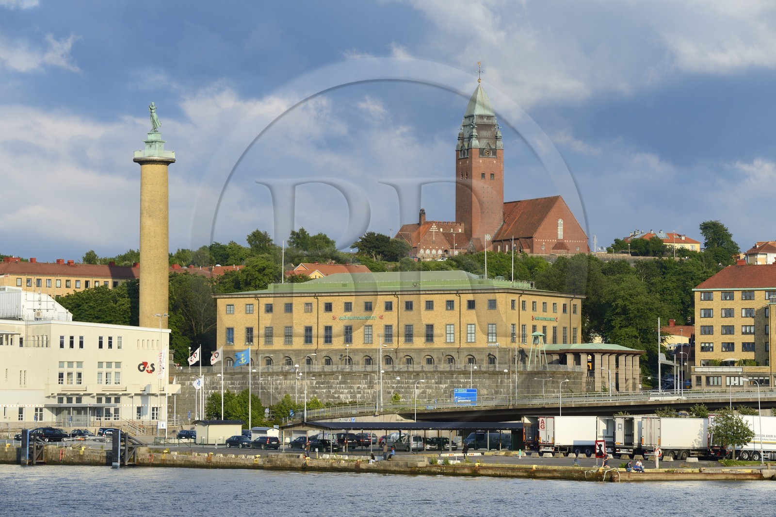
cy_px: 258
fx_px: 2908
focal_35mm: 135
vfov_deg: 10.1
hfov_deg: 15.2
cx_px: 388
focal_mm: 135
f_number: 9
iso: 200
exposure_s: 1/500
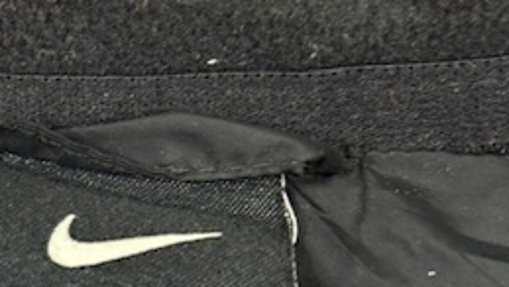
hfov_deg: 16.5
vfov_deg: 9.2
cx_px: 130
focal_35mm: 129
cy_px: 387
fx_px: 1742
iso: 125
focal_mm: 6.76
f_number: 1.78
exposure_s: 1/50
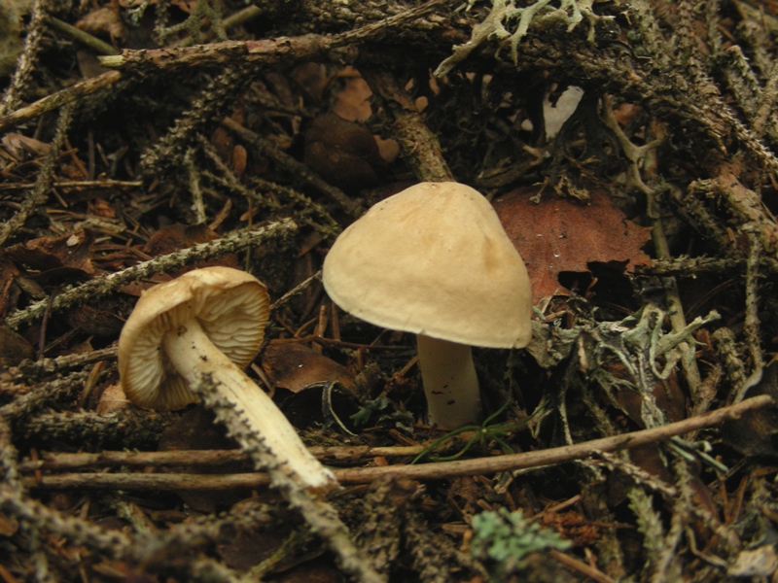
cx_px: 389
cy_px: 292
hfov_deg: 39.7
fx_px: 1079
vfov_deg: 30.3
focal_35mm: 48
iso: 120
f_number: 3.5
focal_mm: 8
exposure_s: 1/30
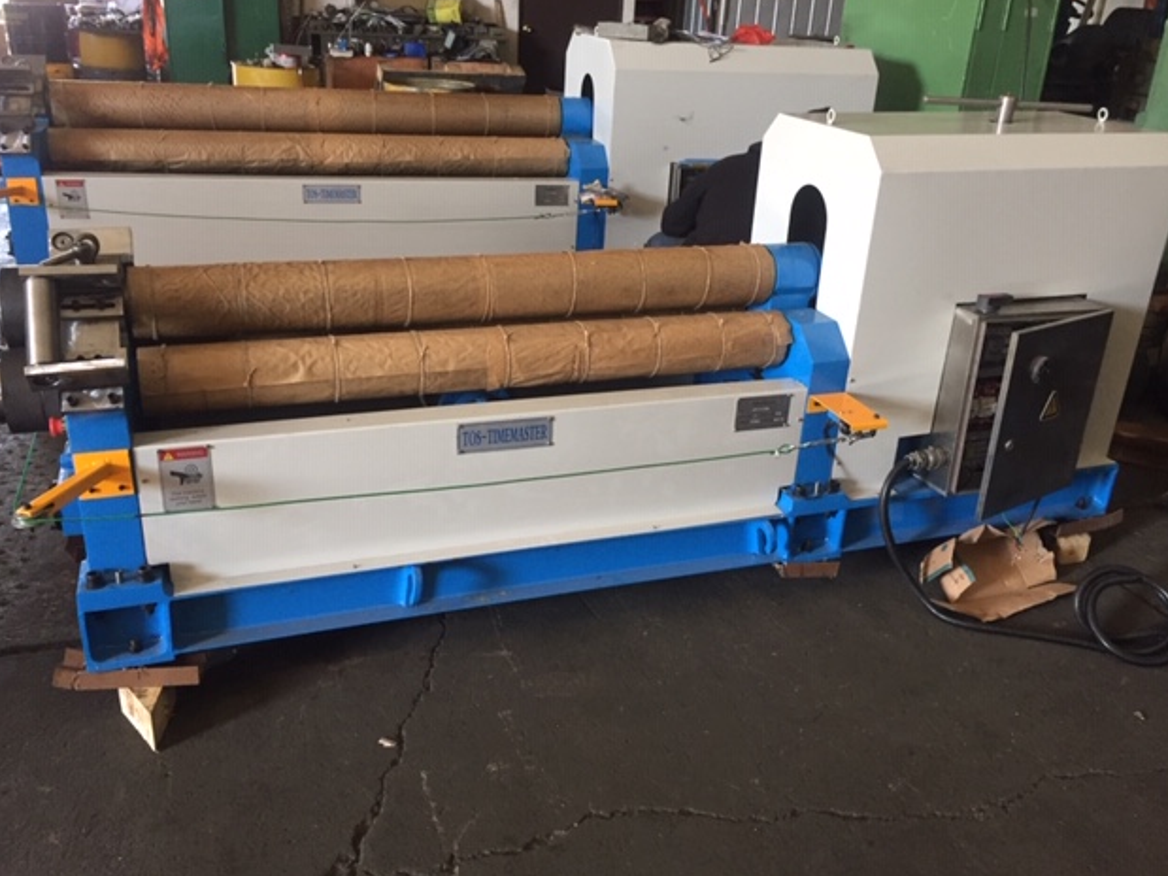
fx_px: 1012
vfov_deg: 46.8
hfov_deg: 60.0
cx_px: 574
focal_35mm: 30
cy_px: 430
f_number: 2.2
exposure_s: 1/33
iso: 200
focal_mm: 4.15
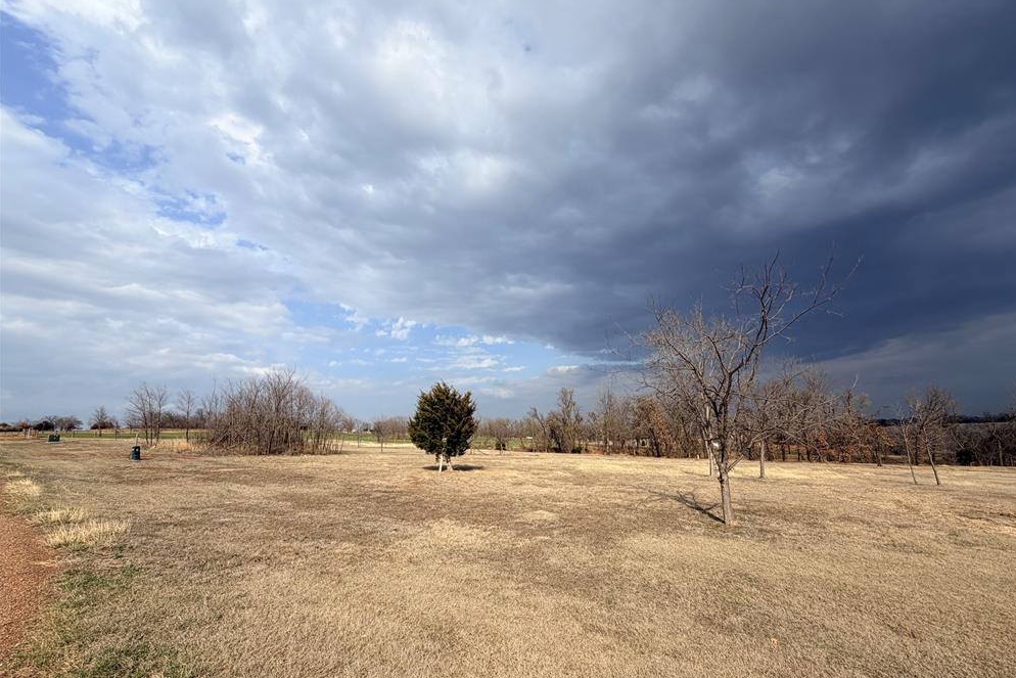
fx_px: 423
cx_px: 522
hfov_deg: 100.4
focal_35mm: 15
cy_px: 379
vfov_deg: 77.0
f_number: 2.2
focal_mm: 2.22
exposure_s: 1/1068
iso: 20
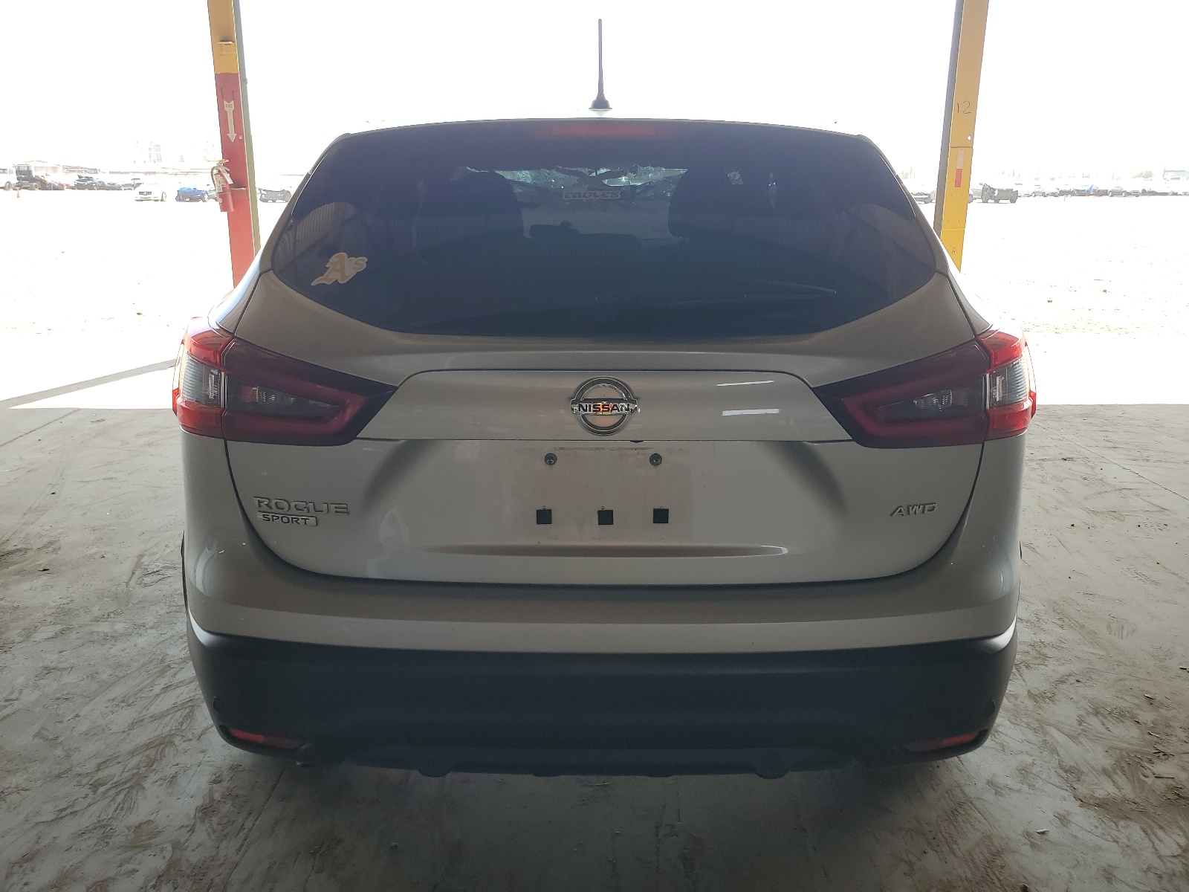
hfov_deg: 67.3
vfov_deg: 53.1
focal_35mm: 26
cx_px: 594
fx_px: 893
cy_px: 446
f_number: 1.5
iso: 50
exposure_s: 1/455
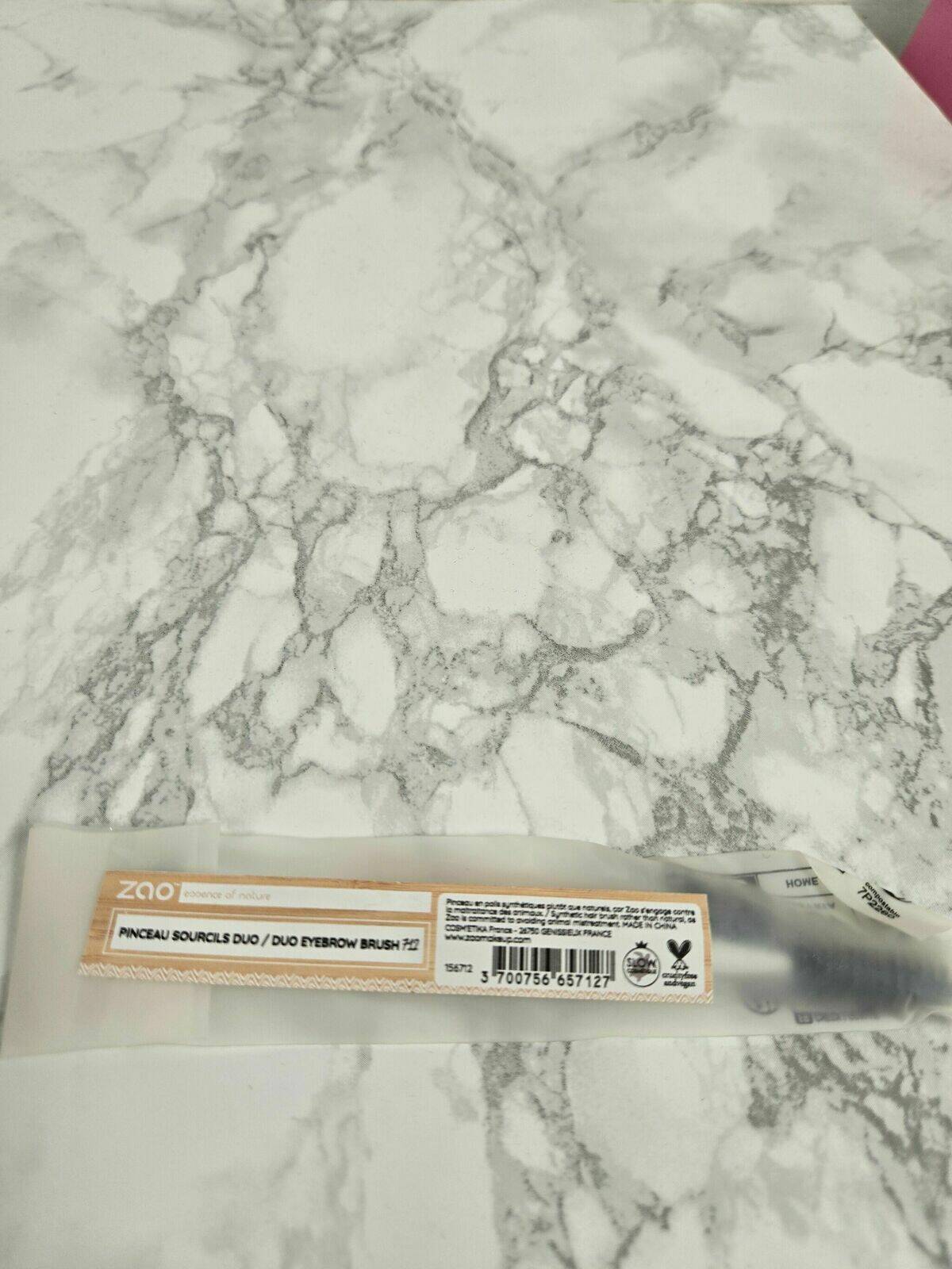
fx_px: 843
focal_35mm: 23
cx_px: 476
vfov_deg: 73.9
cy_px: 634
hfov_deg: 58.9
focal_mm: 5.4
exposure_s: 1/180
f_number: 1.8
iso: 64
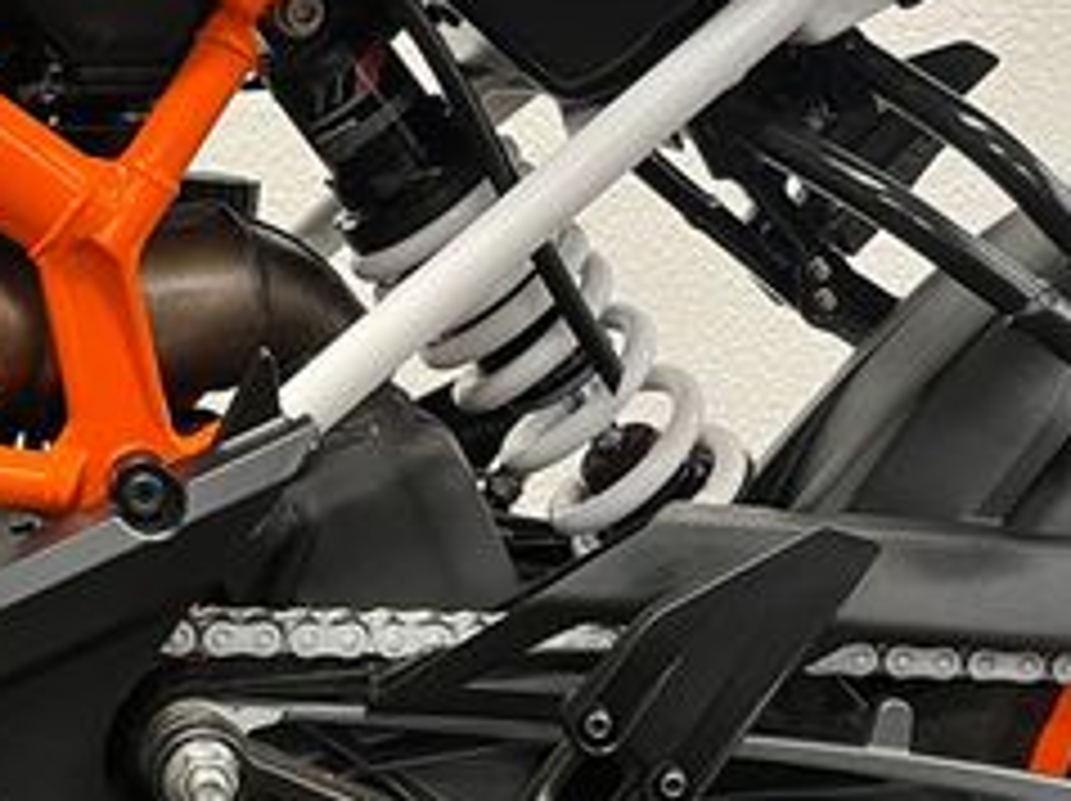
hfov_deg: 26.4
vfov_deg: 20.9
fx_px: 2164
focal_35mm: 70
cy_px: 238
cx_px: 9
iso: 250
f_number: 1.6
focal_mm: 5.1
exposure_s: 1/50
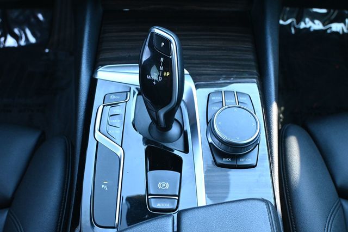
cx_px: 174
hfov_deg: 40.0
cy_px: 116
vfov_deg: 27.2
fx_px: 478
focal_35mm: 50
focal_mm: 33
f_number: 5
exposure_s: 1/125
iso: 2800
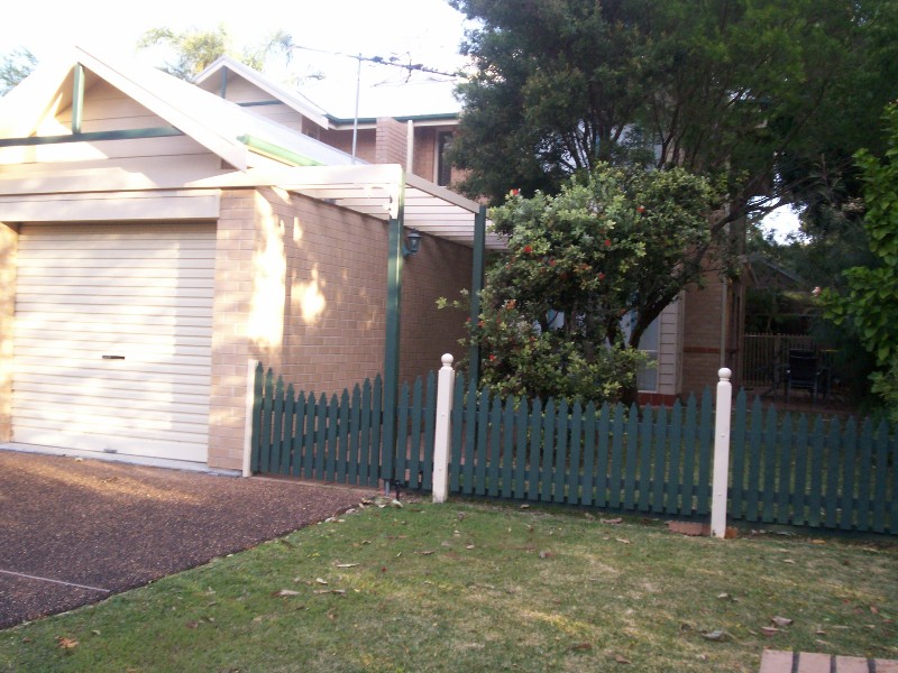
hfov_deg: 51.4
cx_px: 449
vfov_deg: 39.7
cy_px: 336
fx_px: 934
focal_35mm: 36
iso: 140
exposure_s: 1/64
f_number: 4.5
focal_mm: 5.9
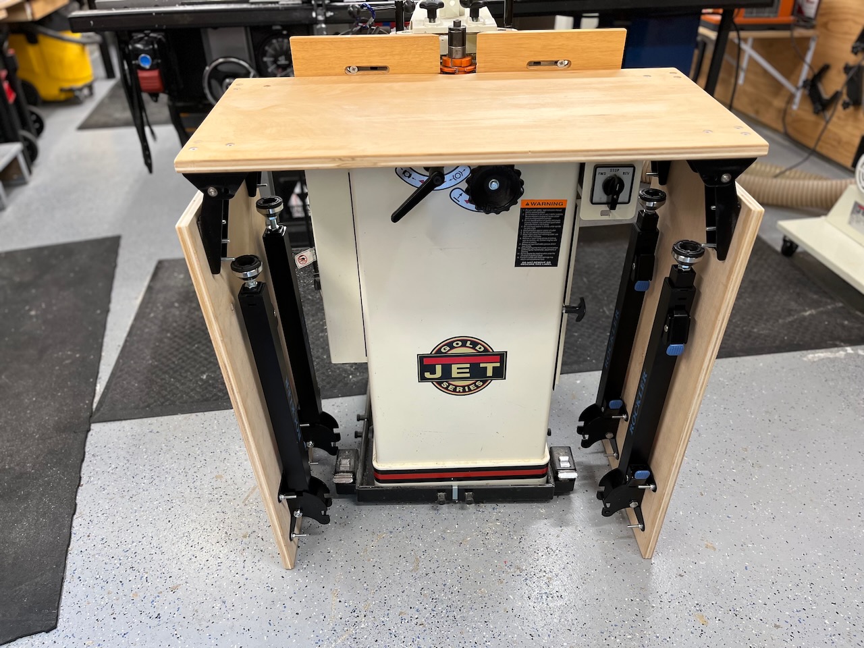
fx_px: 649
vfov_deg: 53.1
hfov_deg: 67.3
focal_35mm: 26
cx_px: 432
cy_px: 324
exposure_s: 1/69
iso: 100
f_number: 1.6
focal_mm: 5.1
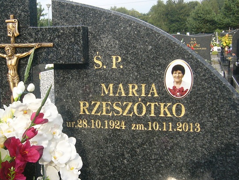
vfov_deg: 28.1
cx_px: 84
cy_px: 86
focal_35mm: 52
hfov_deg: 36.5
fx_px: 359
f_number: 2.8
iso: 50
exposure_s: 1/320
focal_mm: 5.8
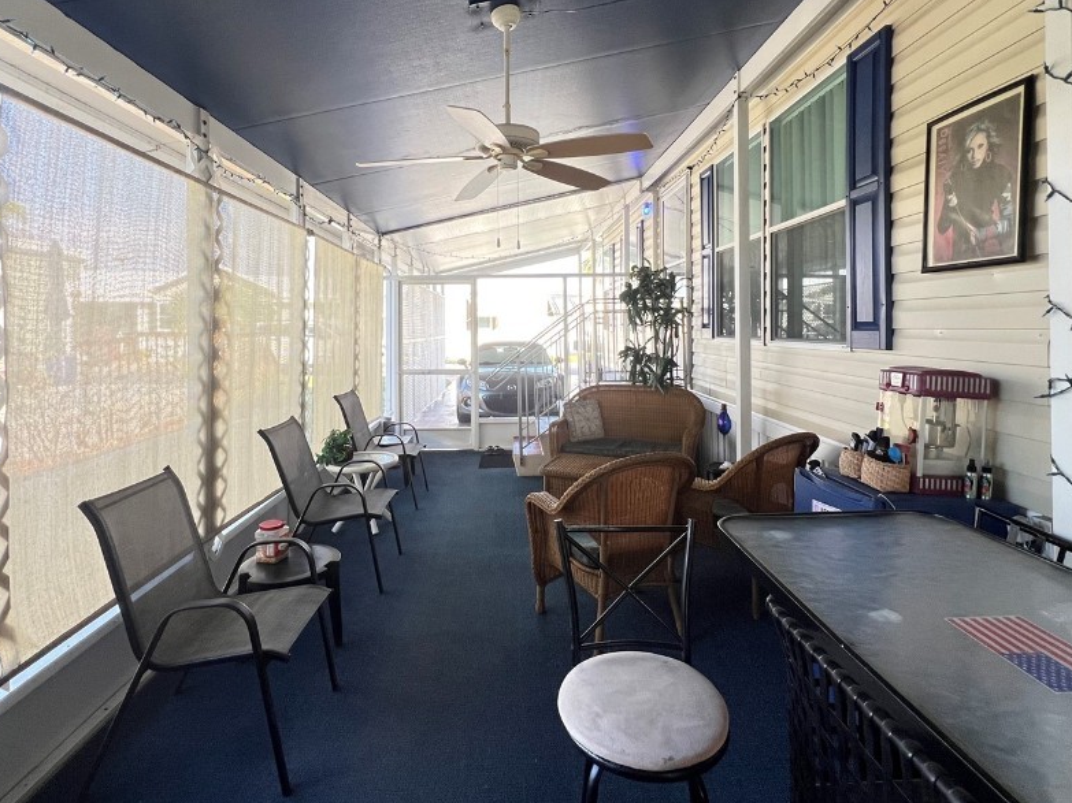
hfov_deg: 91.0
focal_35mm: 17
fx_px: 526
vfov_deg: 73.9
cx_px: 528
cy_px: 323
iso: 125
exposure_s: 1/99
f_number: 1.8
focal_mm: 1.57
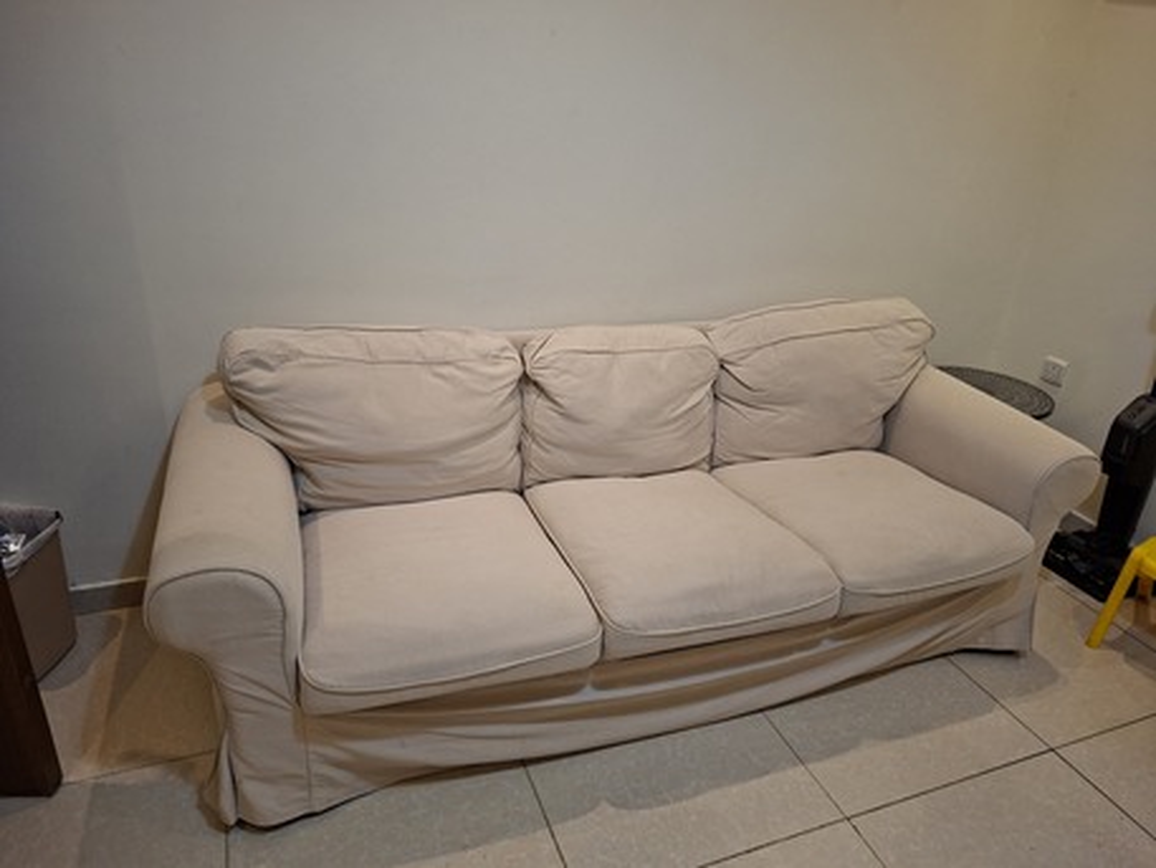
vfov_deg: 58.9
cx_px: 578
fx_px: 768
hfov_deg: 73.9
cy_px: 434
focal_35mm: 23
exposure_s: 1/100
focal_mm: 5.54
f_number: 1.8
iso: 320
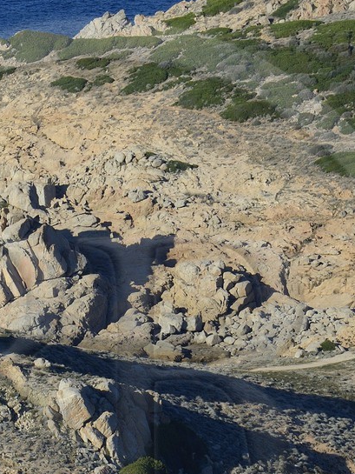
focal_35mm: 564
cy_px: 380
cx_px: 95
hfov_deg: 2.6
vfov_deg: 3.5
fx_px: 7709
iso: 400
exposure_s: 1/1000
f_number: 10
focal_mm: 200
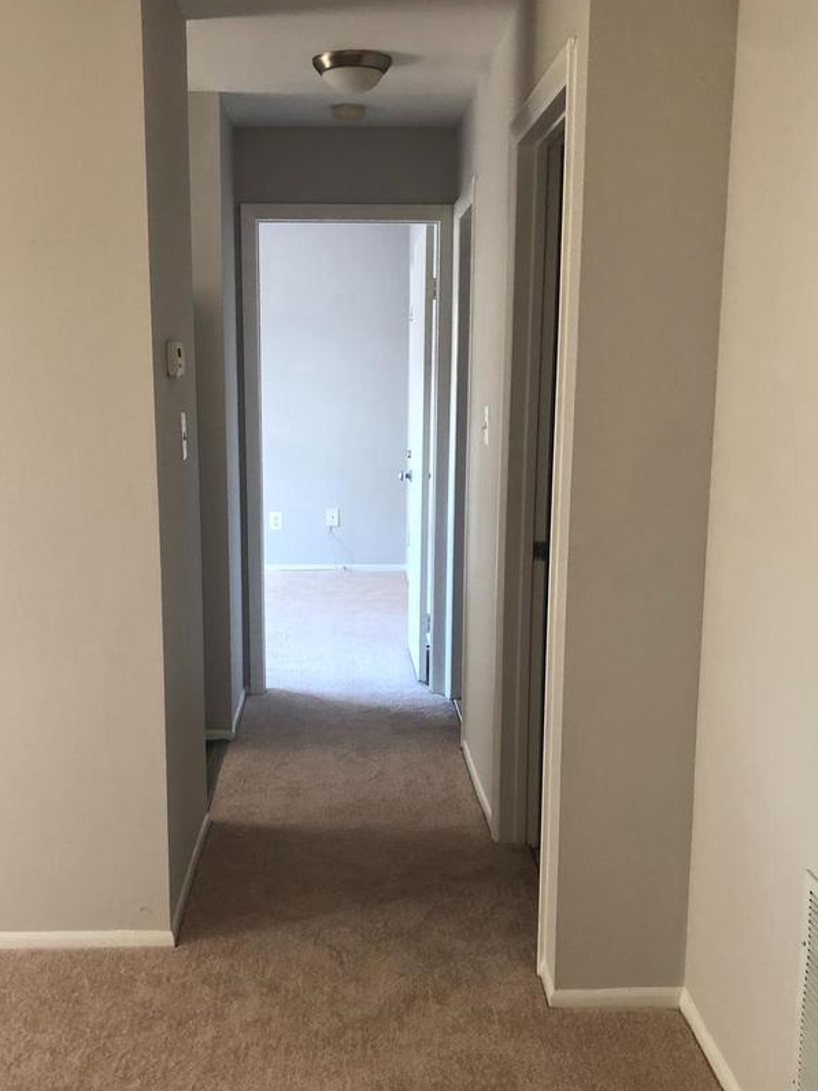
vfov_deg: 48.8
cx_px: 363
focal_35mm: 38
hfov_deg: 37.7
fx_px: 1197
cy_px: 617
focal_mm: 3.99
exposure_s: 1/17
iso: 40
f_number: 1.8
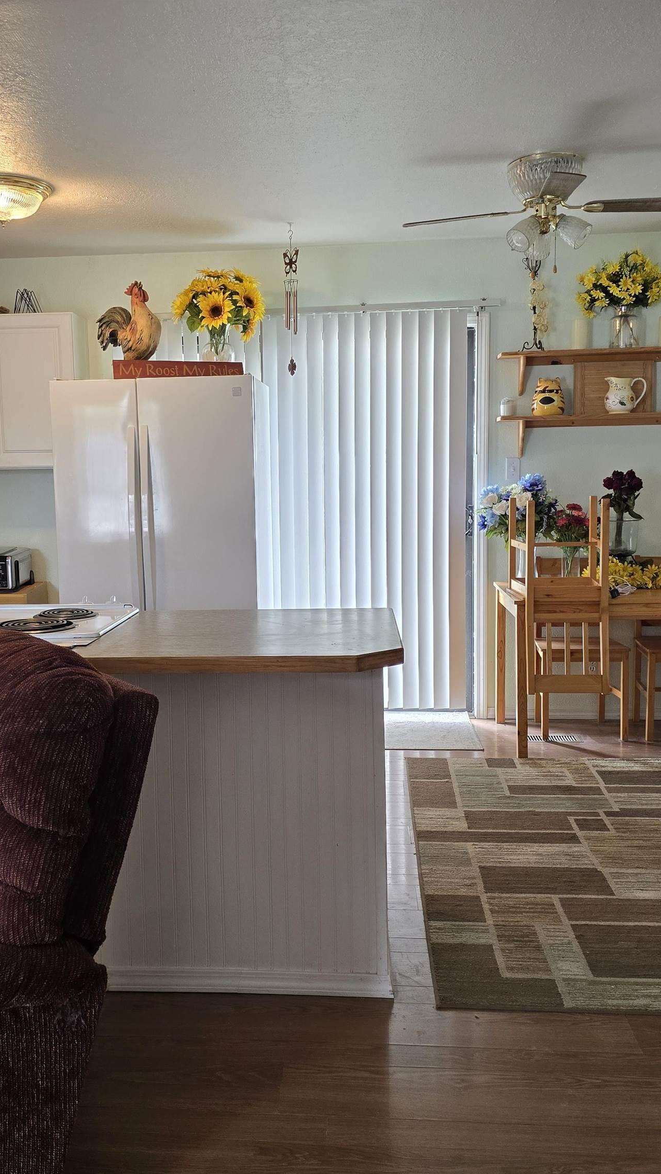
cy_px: 595
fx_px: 1059
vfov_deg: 58.0
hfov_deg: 34.5
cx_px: 247
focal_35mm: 34
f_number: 1.7
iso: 160
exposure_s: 1/120
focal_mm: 6.3
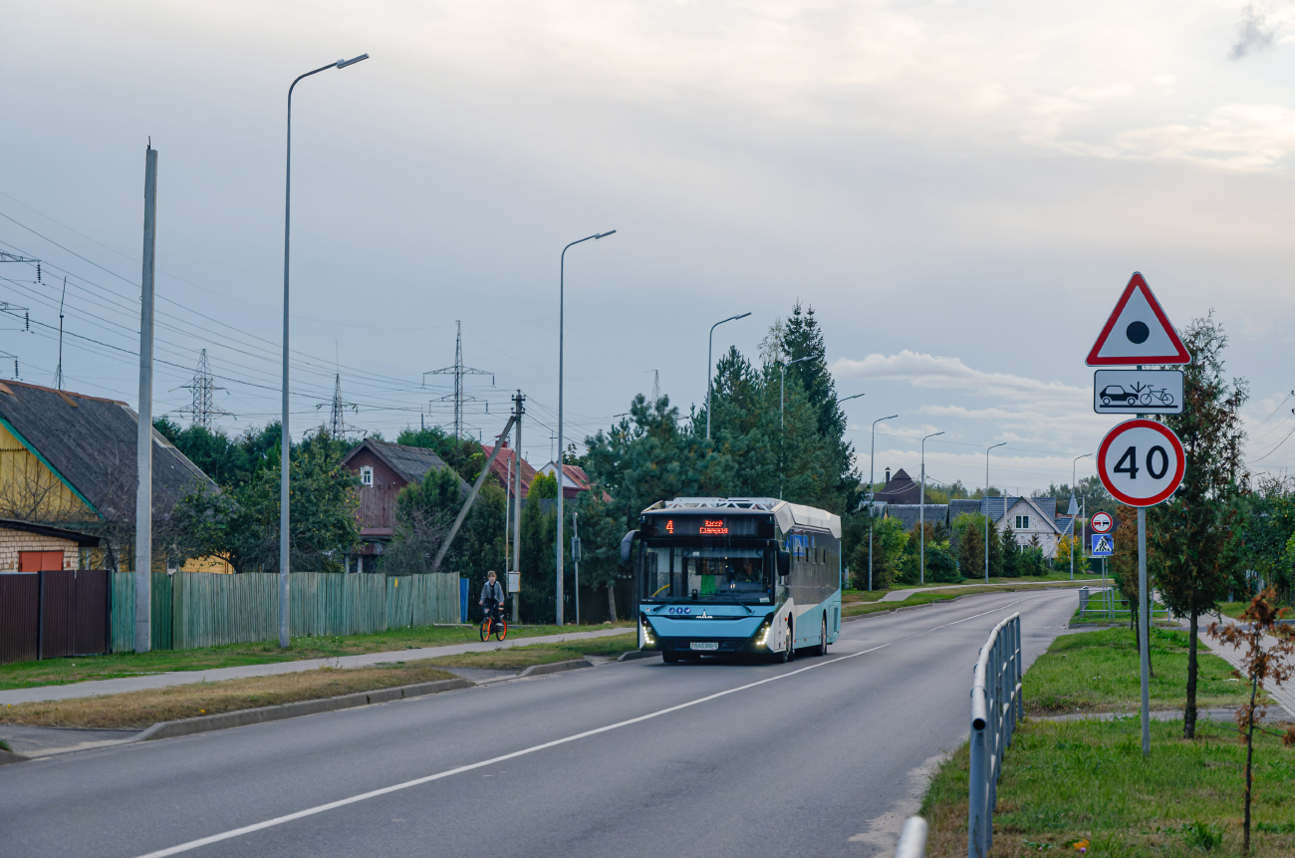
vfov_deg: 15.6
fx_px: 3123
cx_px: 648
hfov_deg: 23.4
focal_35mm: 87
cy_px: 429
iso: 400
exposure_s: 1/320
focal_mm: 58
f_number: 5
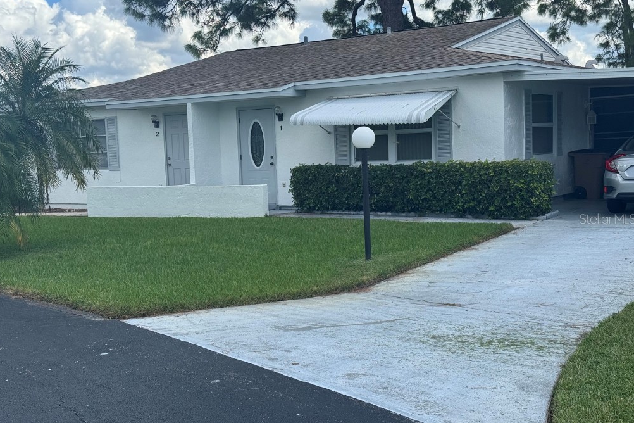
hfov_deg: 38.9
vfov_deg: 26.5
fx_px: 898
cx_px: 315
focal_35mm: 51
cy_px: 218
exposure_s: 1/3257
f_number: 1.78
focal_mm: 6.76
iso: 64
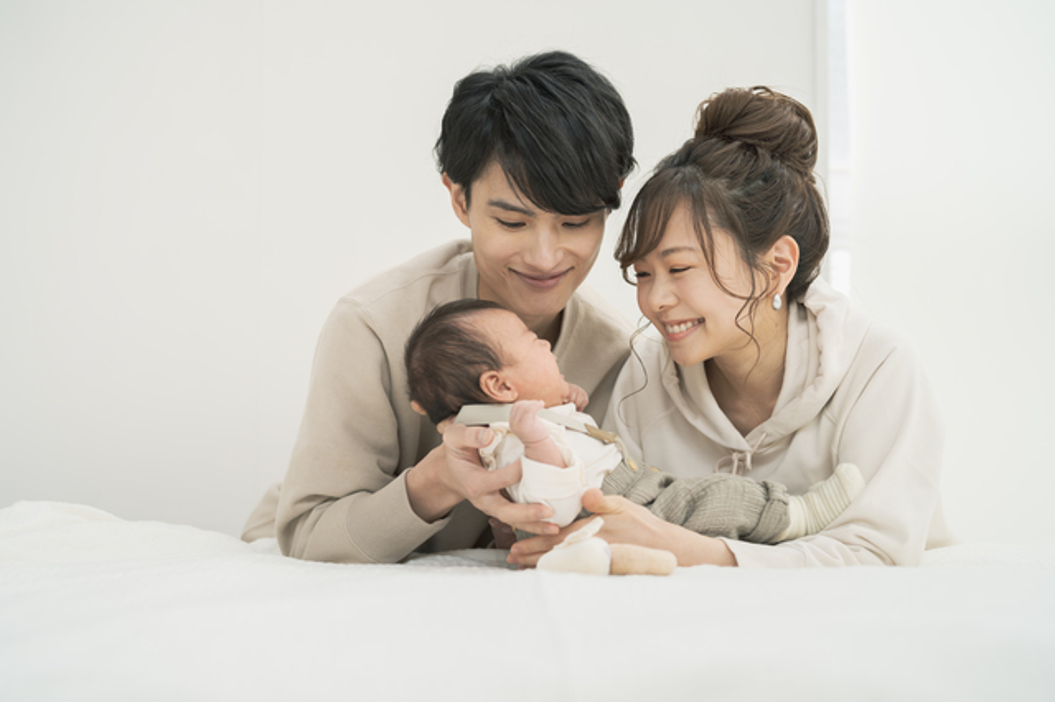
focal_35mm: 50
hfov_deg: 39.6
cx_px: 528
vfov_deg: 27.0
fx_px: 1464
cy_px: 351
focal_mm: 50
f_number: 2.5
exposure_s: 1/200
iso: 160
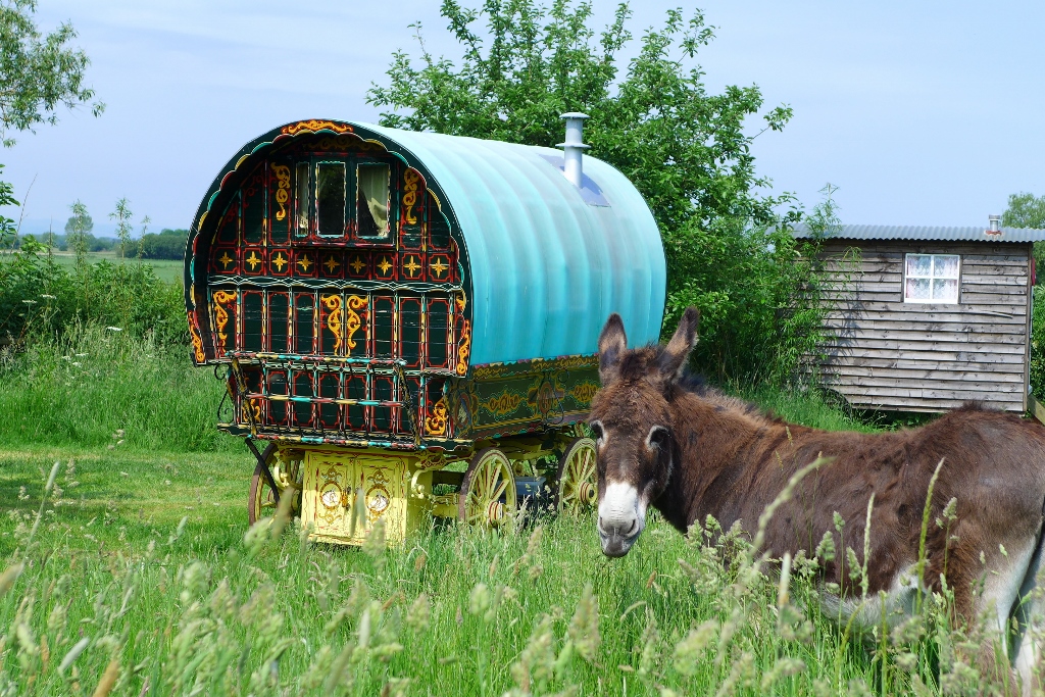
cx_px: 522
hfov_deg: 28.8
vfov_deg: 19.5
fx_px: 2032
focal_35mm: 70
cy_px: 348
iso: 80
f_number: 2.8
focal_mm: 13.7
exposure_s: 1/1000
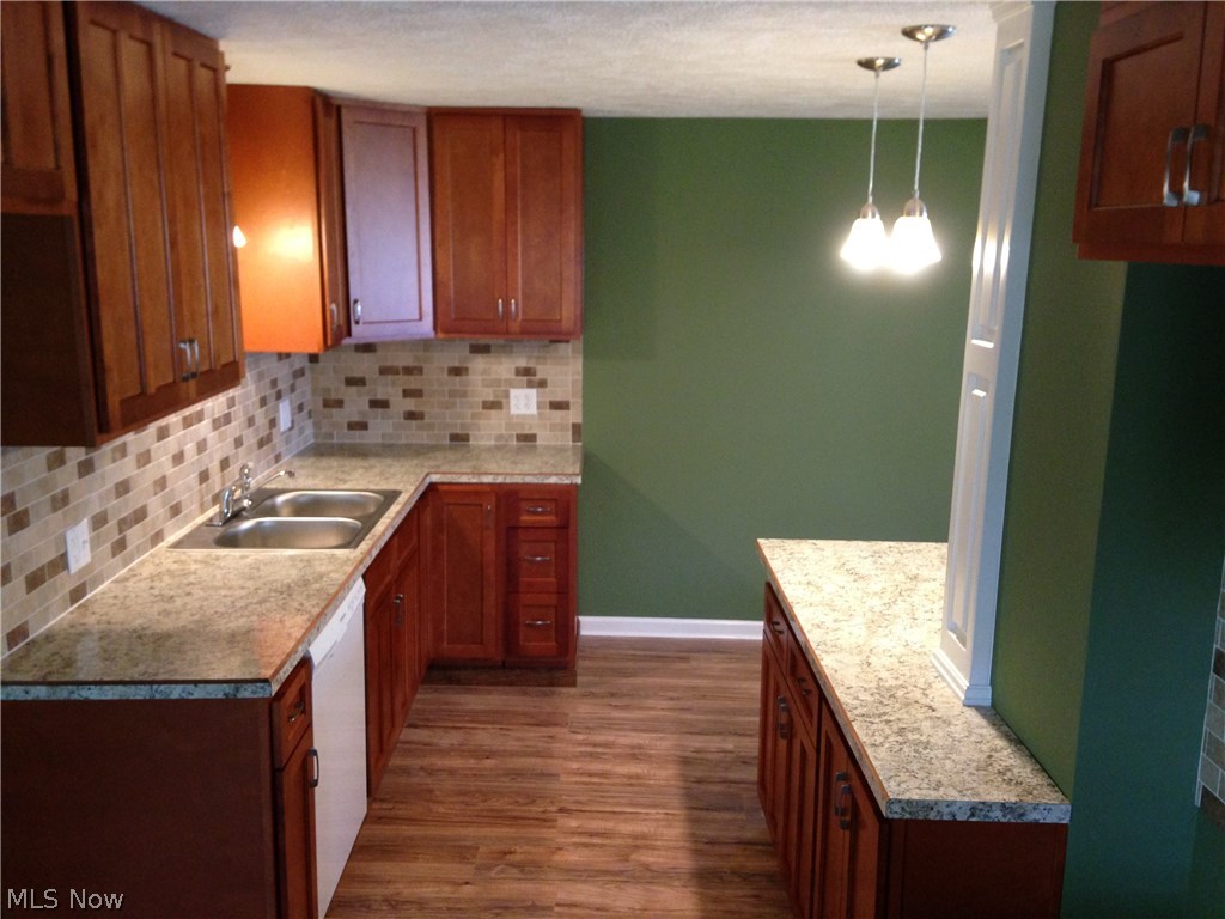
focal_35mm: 33
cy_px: 460
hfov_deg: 55.4
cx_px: 612
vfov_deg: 42.9
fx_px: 1168
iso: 200
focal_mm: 4.12
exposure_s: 1/20
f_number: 2.4
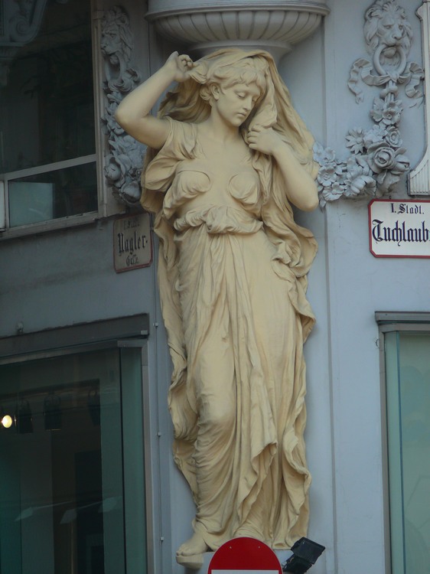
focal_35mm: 390
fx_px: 6463
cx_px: 215
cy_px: 287
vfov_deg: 5.1
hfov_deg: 3.8
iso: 100
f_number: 4
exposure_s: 1/125
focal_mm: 82.5
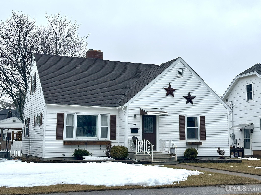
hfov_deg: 39.7
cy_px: 98
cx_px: 130
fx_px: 362
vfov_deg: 30.3
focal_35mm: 48
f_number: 1.78
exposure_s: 1/719
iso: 64
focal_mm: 6.86
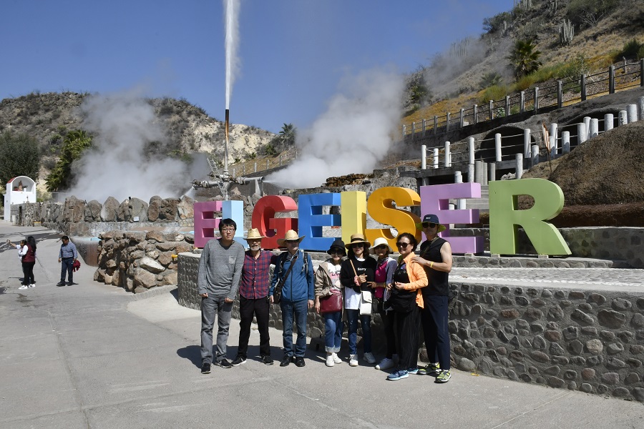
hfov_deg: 67.4
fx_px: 483
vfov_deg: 47.9
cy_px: 214
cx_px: 322
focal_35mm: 27
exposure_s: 1/500
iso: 500
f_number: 20
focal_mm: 18
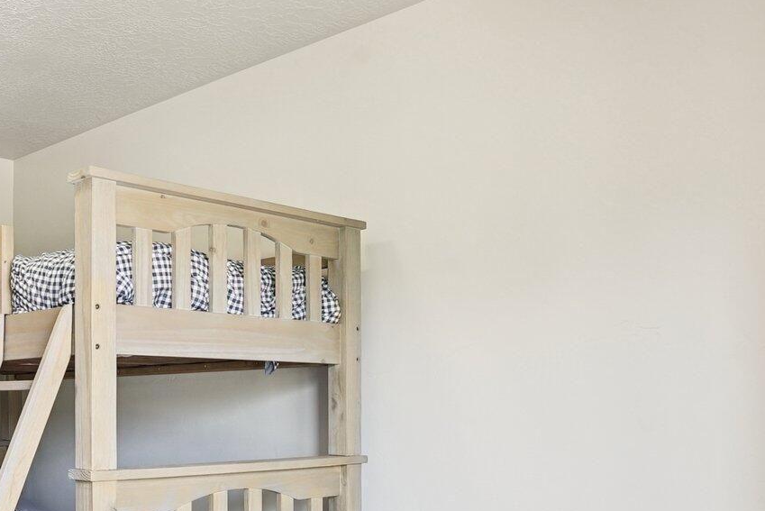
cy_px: 411
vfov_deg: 31.8
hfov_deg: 44.4
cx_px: 123
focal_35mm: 41
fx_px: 872
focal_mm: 17
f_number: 8
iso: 400
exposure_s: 1/13
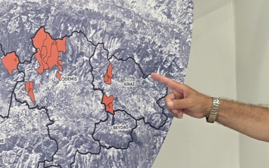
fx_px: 755
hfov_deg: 19.8
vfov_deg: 12.7
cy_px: 57
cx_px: 23
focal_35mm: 103
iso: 125
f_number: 1.7
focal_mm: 6.3
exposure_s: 1/100
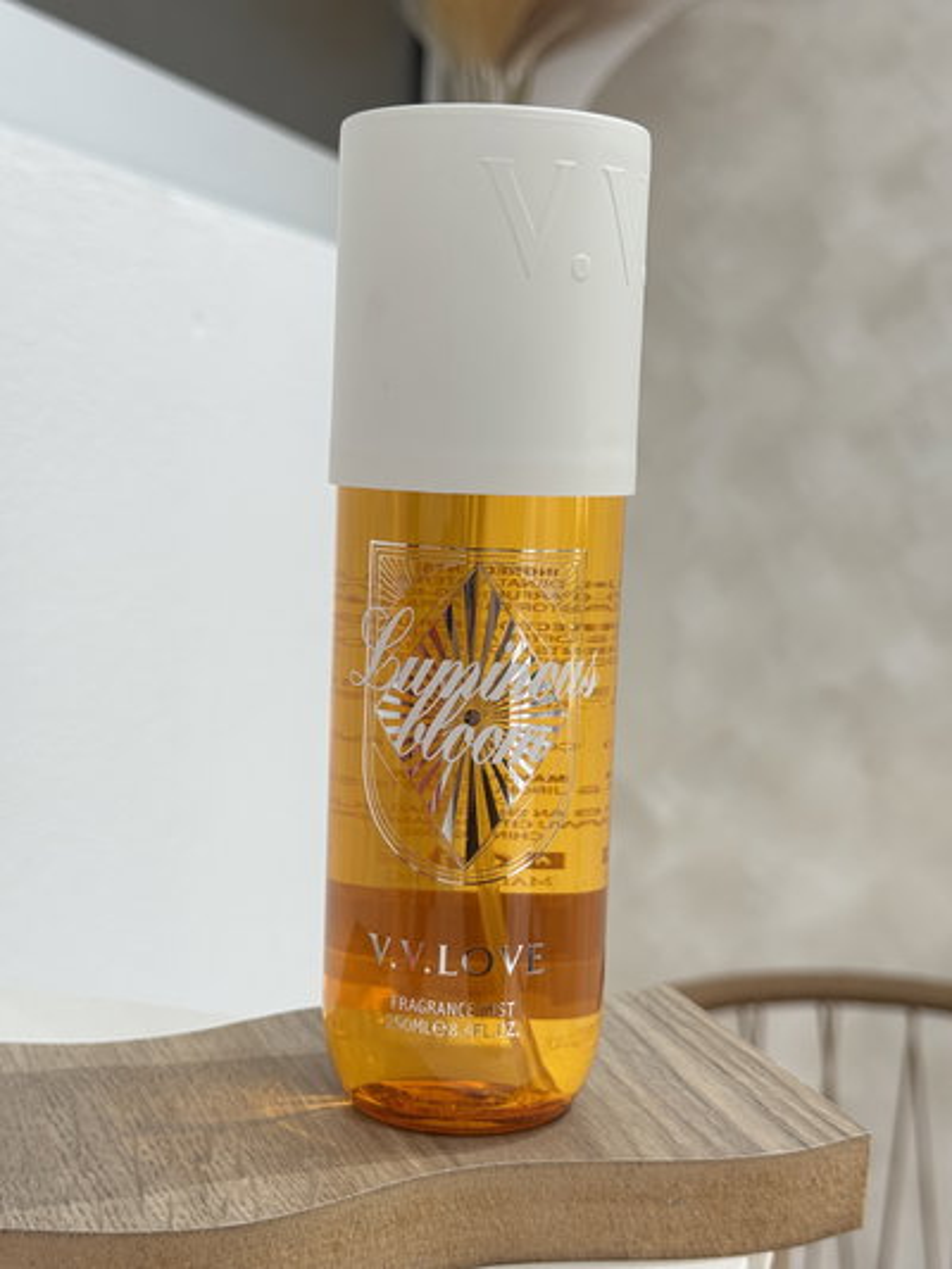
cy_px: 634
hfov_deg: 30.3
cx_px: 476
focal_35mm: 48
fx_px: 1759
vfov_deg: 39.6
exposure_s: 1/50
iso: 64
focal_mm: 6.76
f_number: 1.78
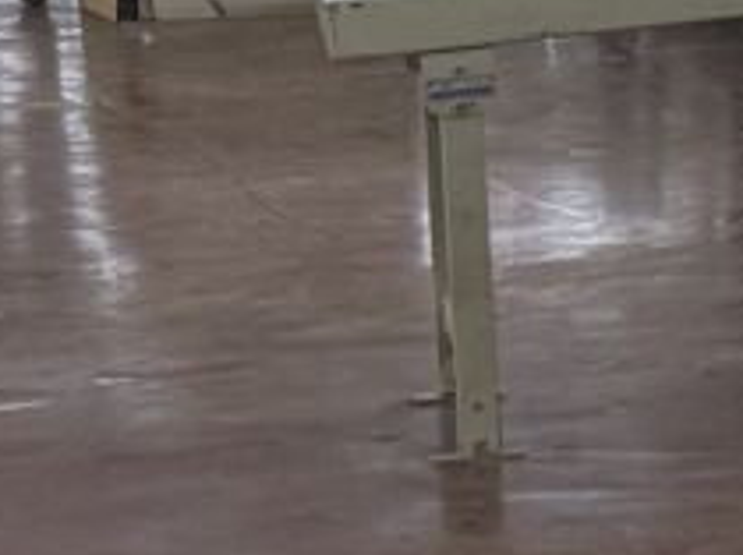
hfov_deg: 8.0
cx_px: 2692
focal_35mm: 183
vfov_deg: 8.0
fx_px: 3923
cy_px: -120
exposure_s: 1/100
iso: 100
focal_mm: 6.76
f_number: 1.78
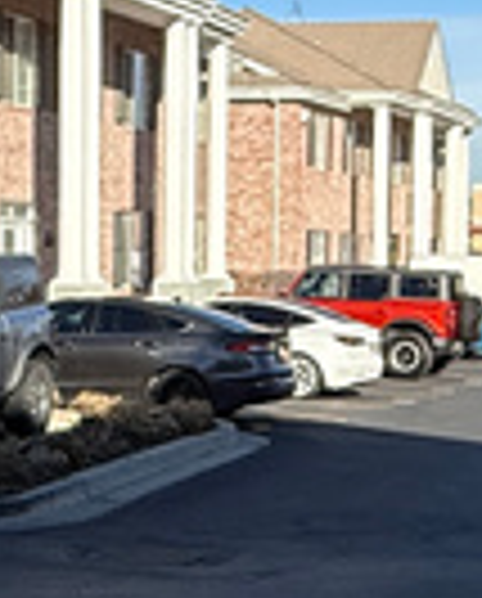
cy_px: 409
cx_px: 239
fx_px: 1866
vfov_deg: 18.2
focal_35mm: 105
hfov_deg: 14.7
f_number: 2.2
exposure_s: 1/2092
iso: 50
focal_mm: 2.22
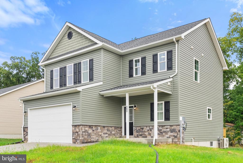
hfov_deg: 54.4
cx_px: 122
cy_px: 82
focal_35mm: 35
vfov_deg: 37.9
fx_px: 236
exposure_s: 1/640
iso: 640
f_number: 8
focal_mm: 35
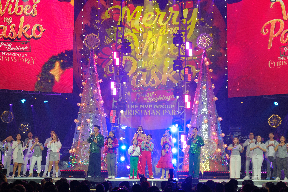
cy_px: 96
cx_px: 144
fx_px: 736
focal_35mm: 92
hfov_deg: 22.1
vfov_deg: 14.9
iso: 800
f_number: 2.8
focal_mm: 61
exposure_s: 1/400
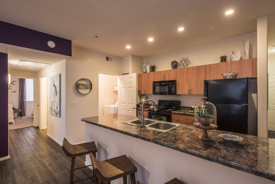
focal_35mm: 17
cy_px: 92
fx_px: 130
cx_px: 138
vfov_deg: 70.5
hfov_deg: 93.3
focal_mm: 17
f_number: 11
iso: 100
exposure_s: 2.5
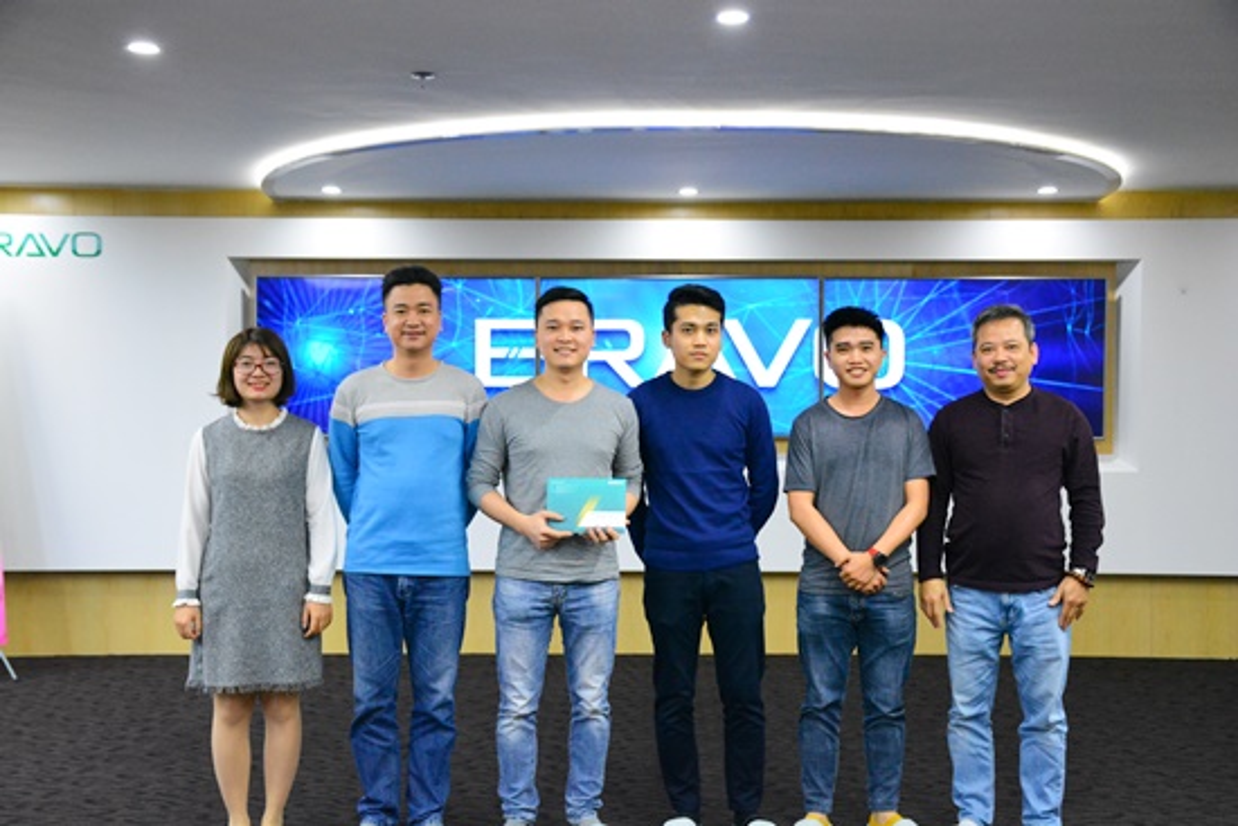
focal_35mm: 40
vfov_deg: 33.0
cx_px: 619
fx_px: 1393
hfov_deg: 47.9
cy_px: 413
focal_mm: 27
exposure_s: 1/250
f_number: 4
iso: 3200
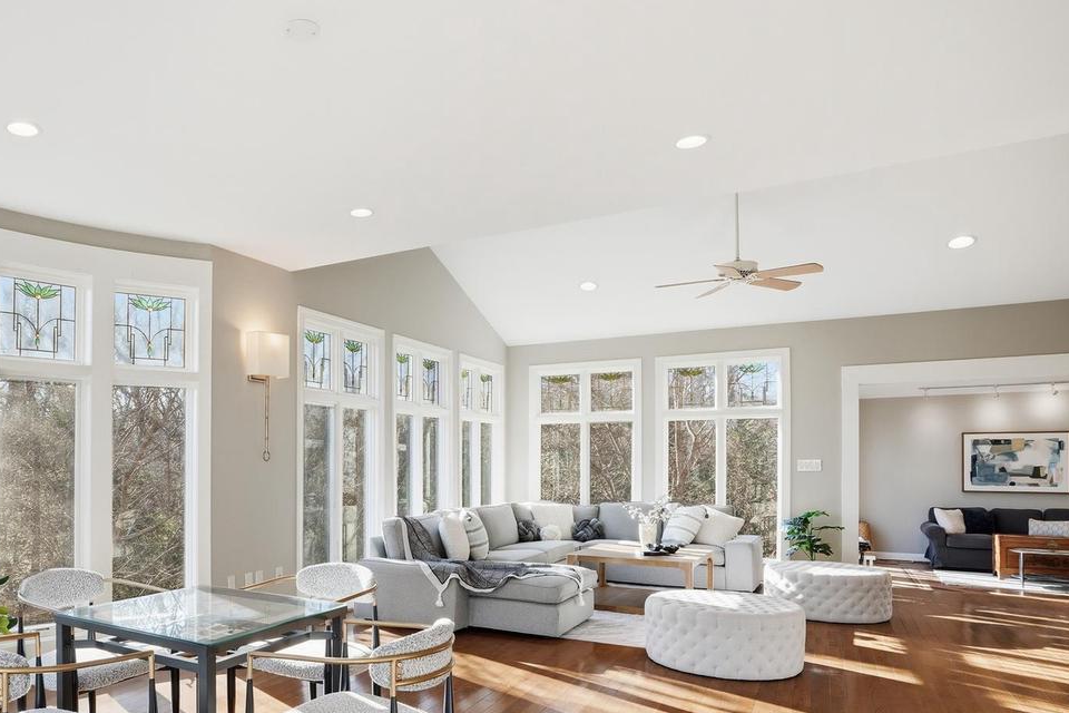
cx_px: 306
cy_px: 463
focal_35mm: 24
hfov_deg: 70.2
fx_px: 713
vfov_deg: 52.3
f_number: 8
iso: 400
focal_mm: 16
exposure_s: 1/800
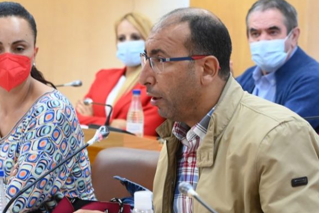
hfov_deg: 9.8
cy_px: 134
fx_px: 1852
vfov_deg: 6.6
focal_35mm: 209
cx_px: 158
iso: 16000
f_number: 10
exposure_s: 1/160
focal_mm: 160
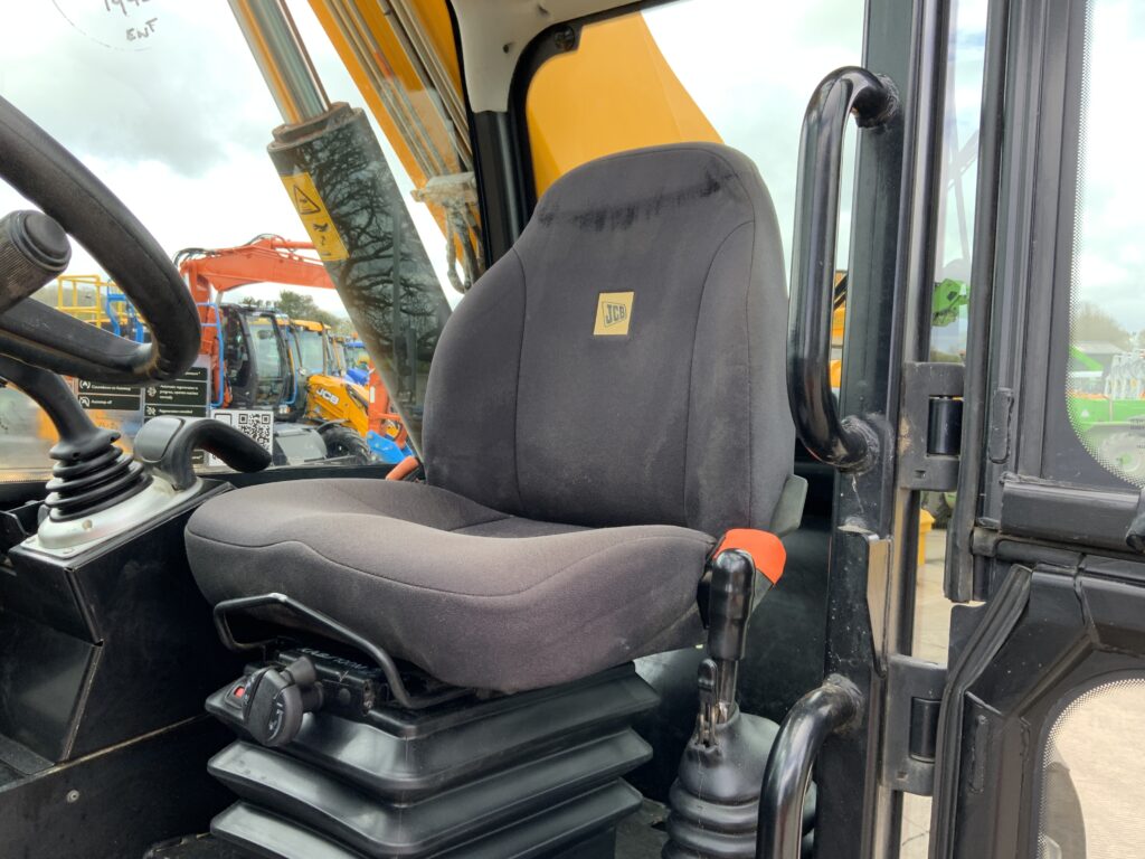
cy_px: 430
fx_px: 959
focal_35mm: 29
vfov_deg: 48.2
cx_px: 572
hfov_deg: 61.7
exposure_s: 1/192
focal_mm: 3
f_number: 1.8
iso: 16
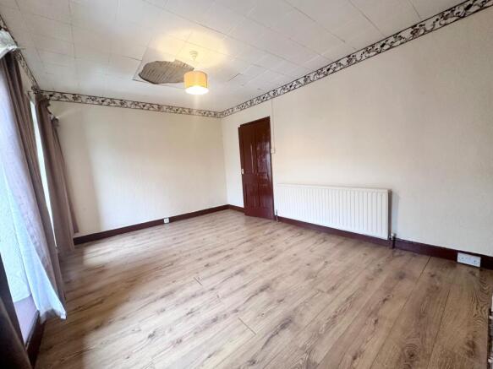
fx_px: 199
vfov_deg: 85.7
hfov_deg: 102.1
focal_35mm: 14
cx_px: 246
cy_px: 184
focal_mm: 2.22
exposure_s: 1/50
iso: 200
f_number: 2.2
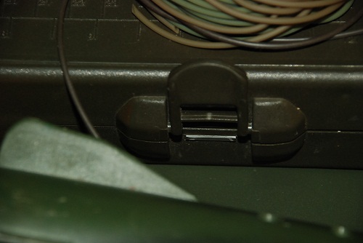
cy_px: 122
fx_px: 2043
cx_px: 182
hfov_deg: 10.2
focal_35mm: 202
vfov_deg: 6.8
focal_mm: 135
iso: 640
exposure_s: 1/60
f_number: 5.6
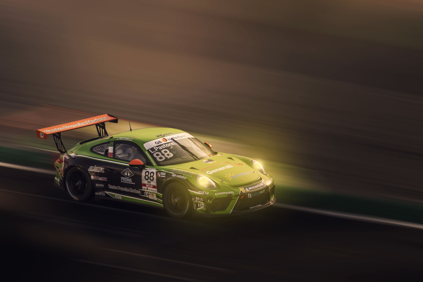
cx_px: 212
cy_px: 141
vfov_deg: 8.7
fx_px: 1849
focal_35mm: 158
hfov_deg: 13.1
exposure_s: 1/400
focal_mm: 105
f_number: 6.3
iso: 100
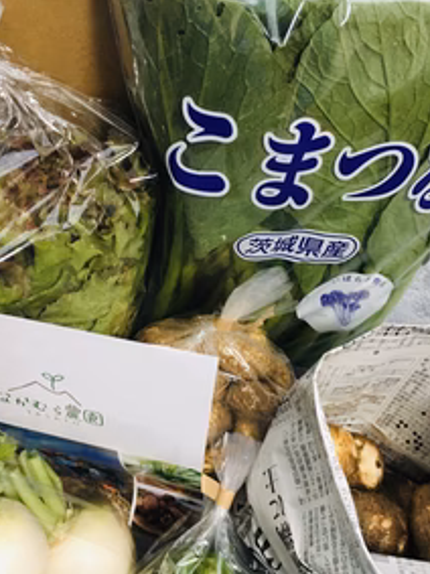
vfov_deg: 45.7
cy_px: 314
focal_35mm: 41
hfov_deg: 35.1
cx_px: 197
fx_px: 680
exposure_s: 1/30
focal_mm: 4.15
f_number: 2.2
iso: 160
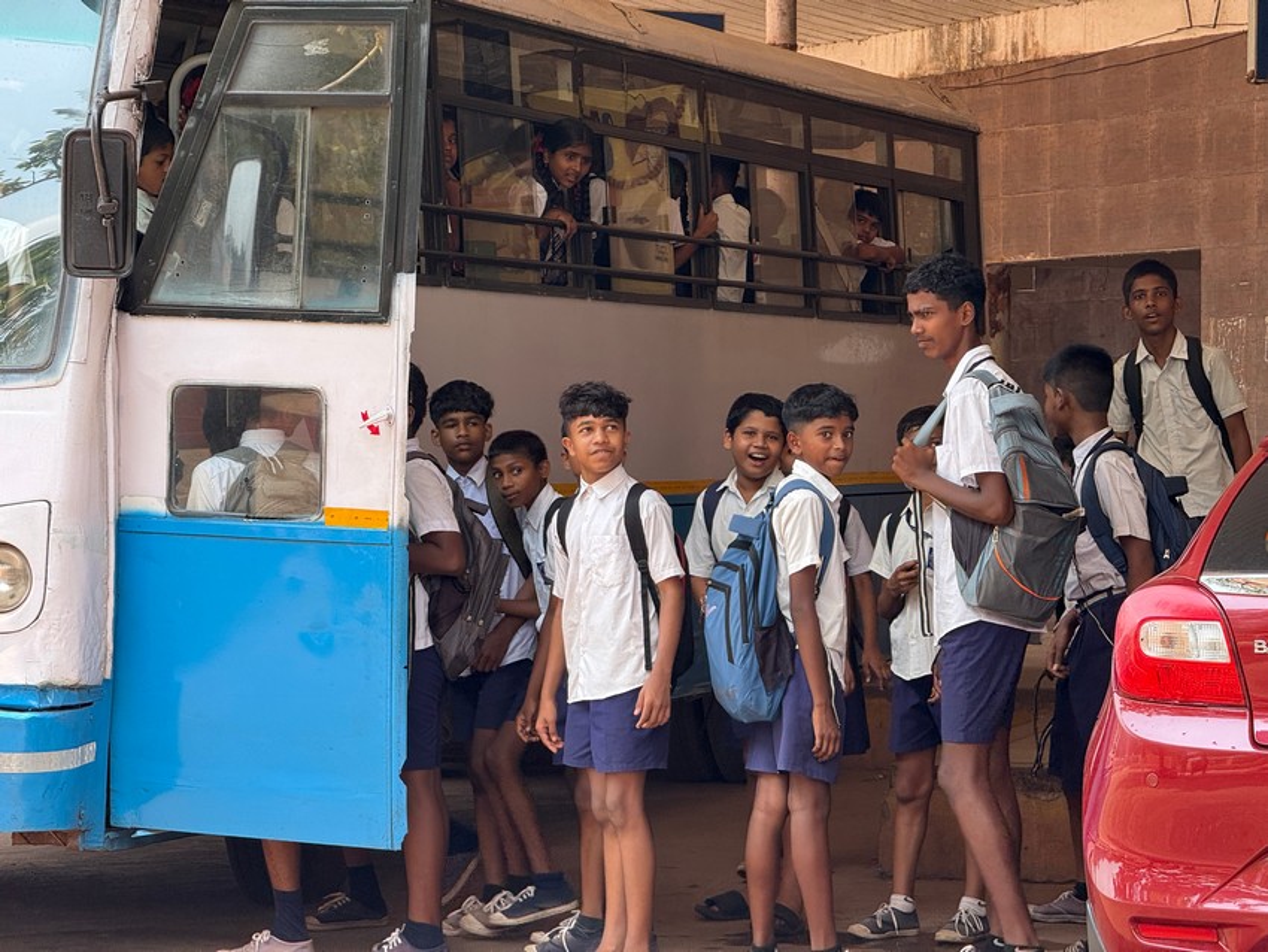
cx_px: 634
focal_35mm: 120
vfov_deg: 12.4
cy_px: 476
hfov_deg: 16.4
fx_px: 4397
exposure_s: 1/171
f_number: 2.8
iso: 64
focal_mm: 15.66
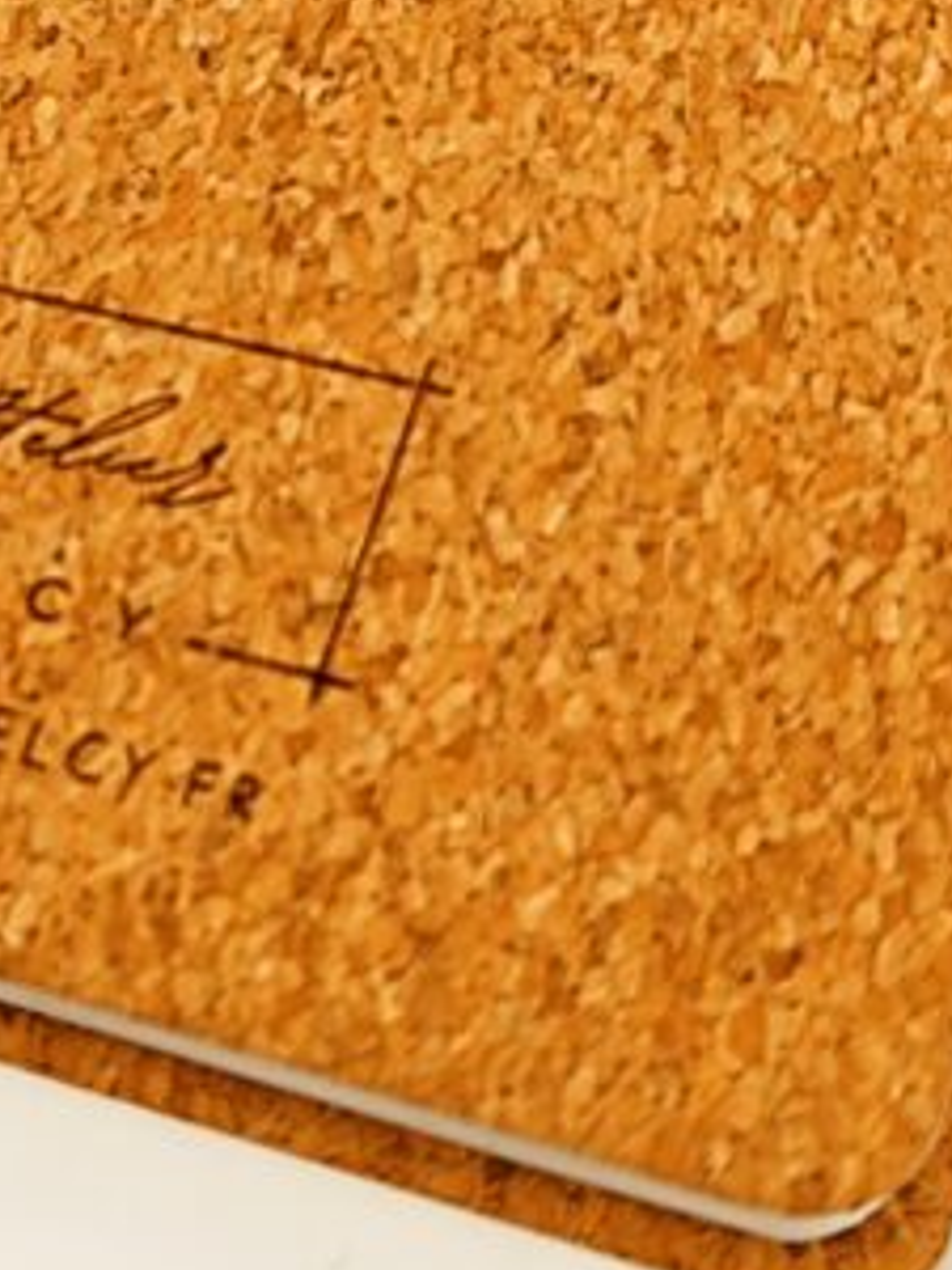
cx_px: 93
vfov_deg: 23.7
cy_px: 373
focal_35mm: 82
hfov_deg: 17.7
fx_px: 3007
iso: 82
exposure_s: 1/100
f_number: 1.89
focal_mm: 5.89
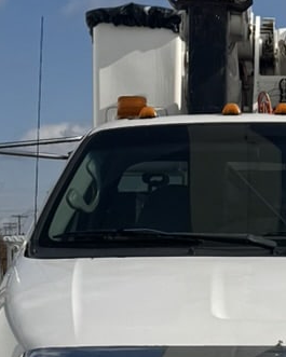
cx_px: 273
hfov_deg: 10.6
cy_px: 239
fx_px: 1533
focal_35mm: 145
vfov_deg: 13.3
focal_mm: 6.76
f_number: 1.78
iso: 80
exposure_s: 1/9009
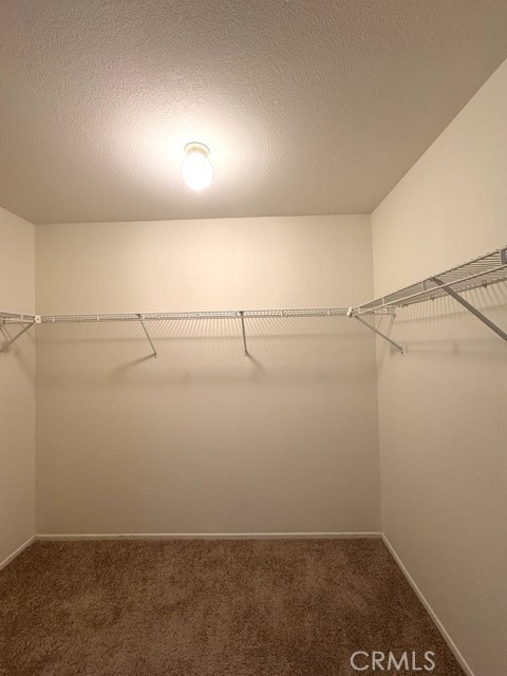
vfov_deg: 102.1
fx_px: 273
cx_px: 254
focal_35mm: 14
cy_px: 338
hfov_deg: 85.7
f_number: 2.2
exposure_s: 1/120
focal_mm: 2.22
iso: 320
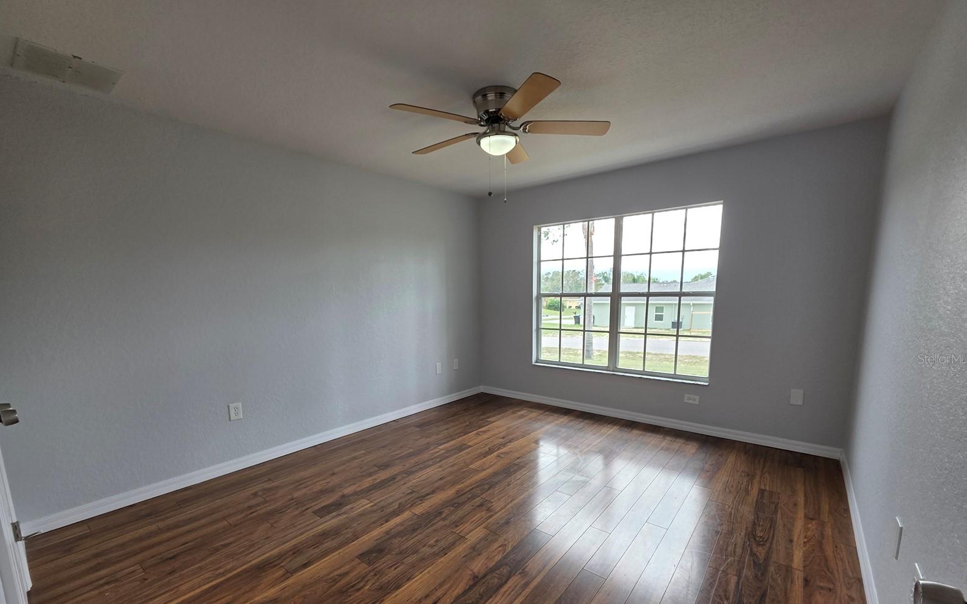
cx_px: 484
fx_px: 369
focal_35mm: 14
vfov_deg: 77.8
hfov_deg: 105.3
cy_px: 358
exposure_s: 1/164
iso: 40
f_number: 1.9
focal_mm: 2.2
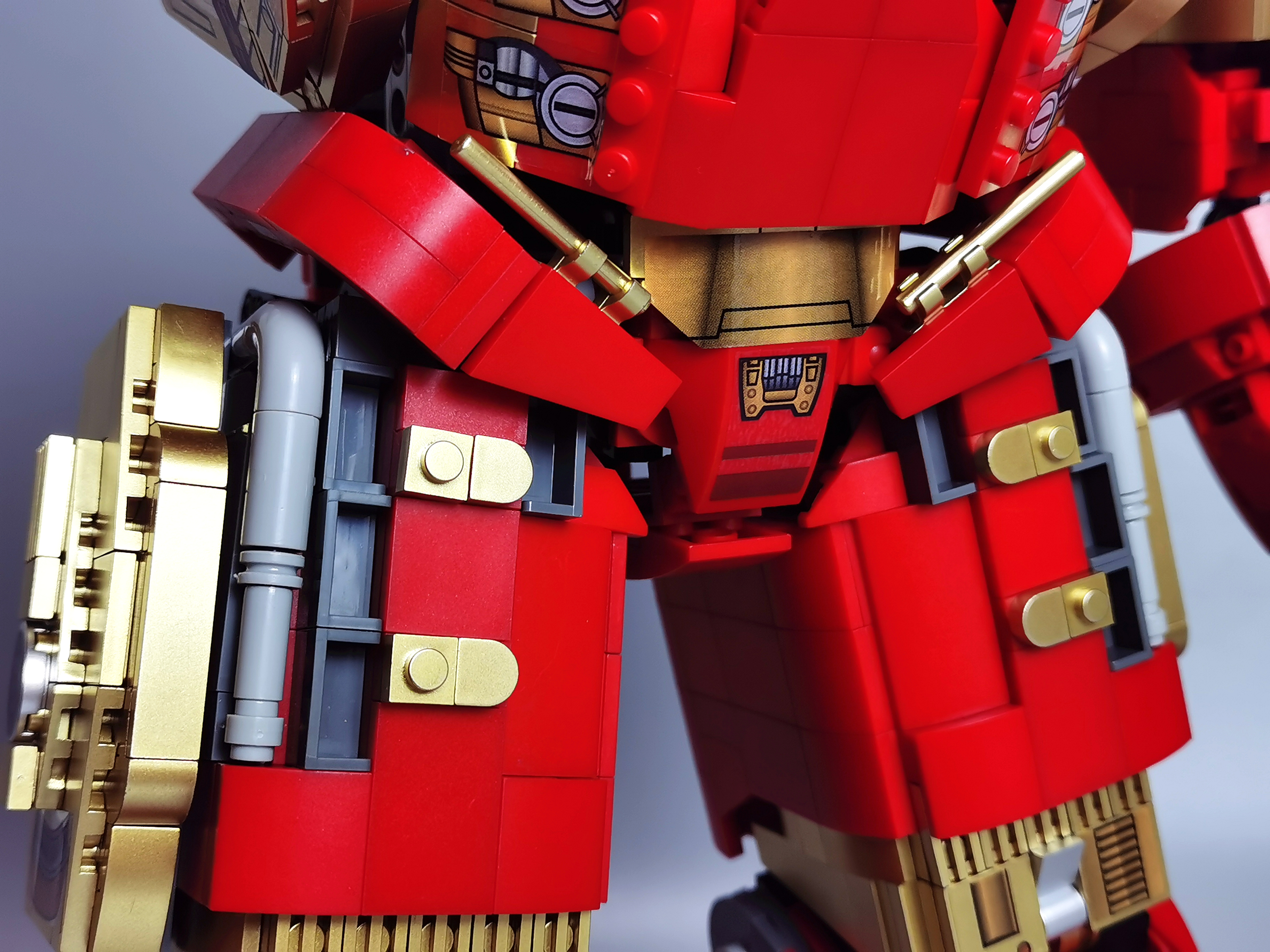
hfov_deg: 45.8
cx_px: 635
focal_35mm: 41
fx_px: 1504
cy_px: 476
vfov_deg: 35.1
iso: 64
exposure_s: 1/100
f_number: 1.8
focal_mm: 5.58
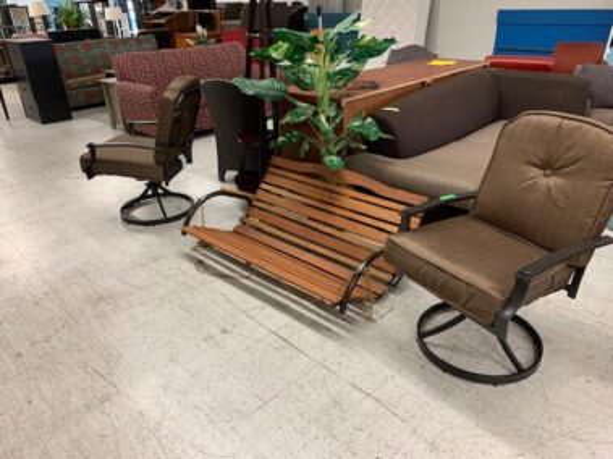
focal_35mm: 26
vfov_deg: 53.0
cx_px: 306
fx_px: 460
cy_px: 230
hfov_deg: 67.3
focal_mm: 4.25
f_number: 1.8
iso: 160
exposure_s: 1/60
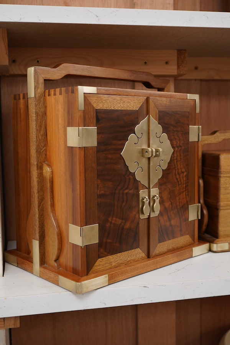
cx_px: 115
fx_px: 431
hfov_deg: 29.9
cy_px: 172
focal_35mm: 45
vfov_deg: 43.6
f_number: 8
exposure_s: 1/125
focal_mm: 30
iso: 1250
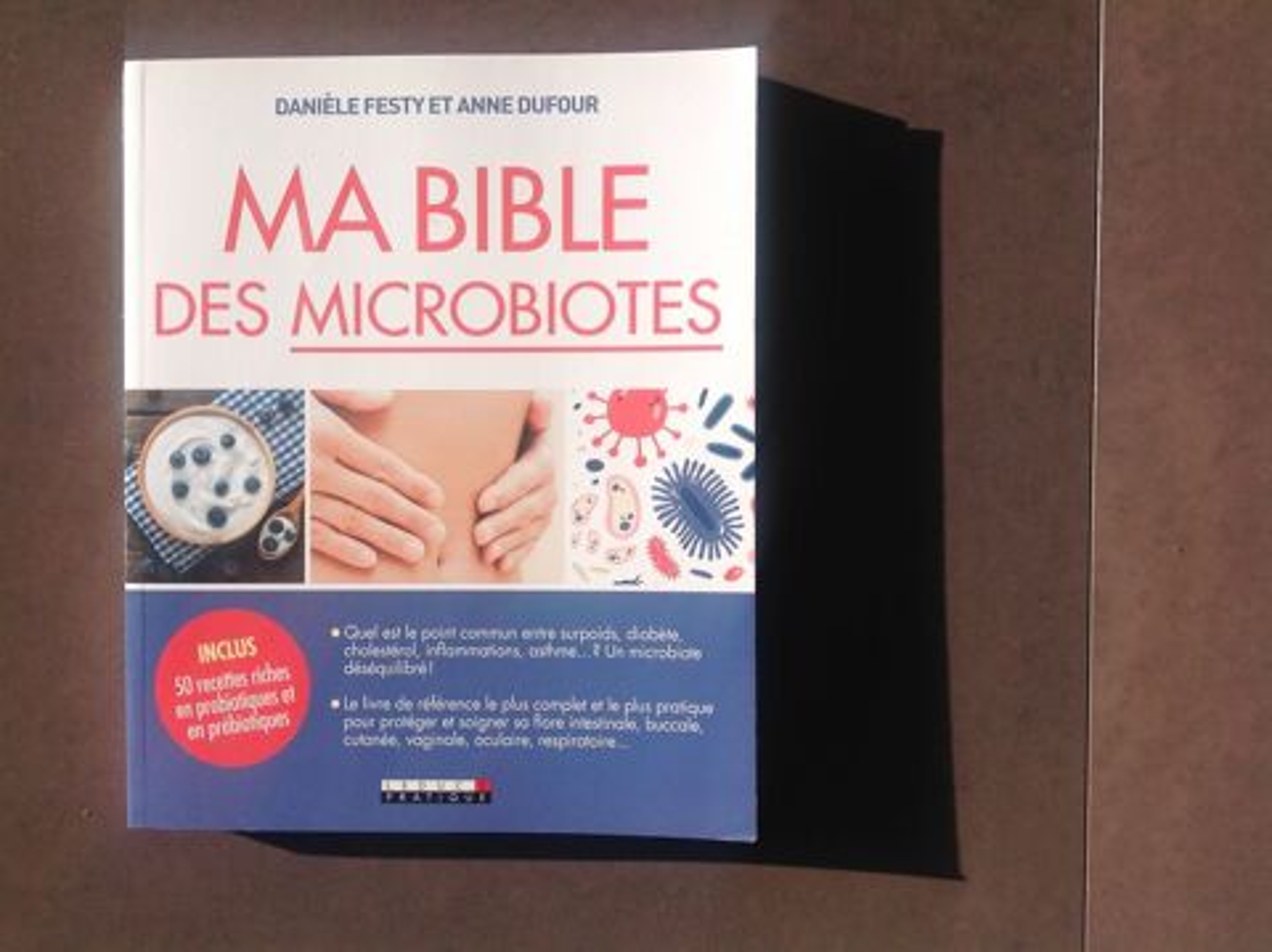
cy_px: 476
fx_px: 1285
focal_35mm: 35
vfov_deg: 40.6
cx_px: 636
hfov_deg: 52.7
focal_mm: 4.28
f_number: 2.4
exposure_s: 1/672
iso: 50
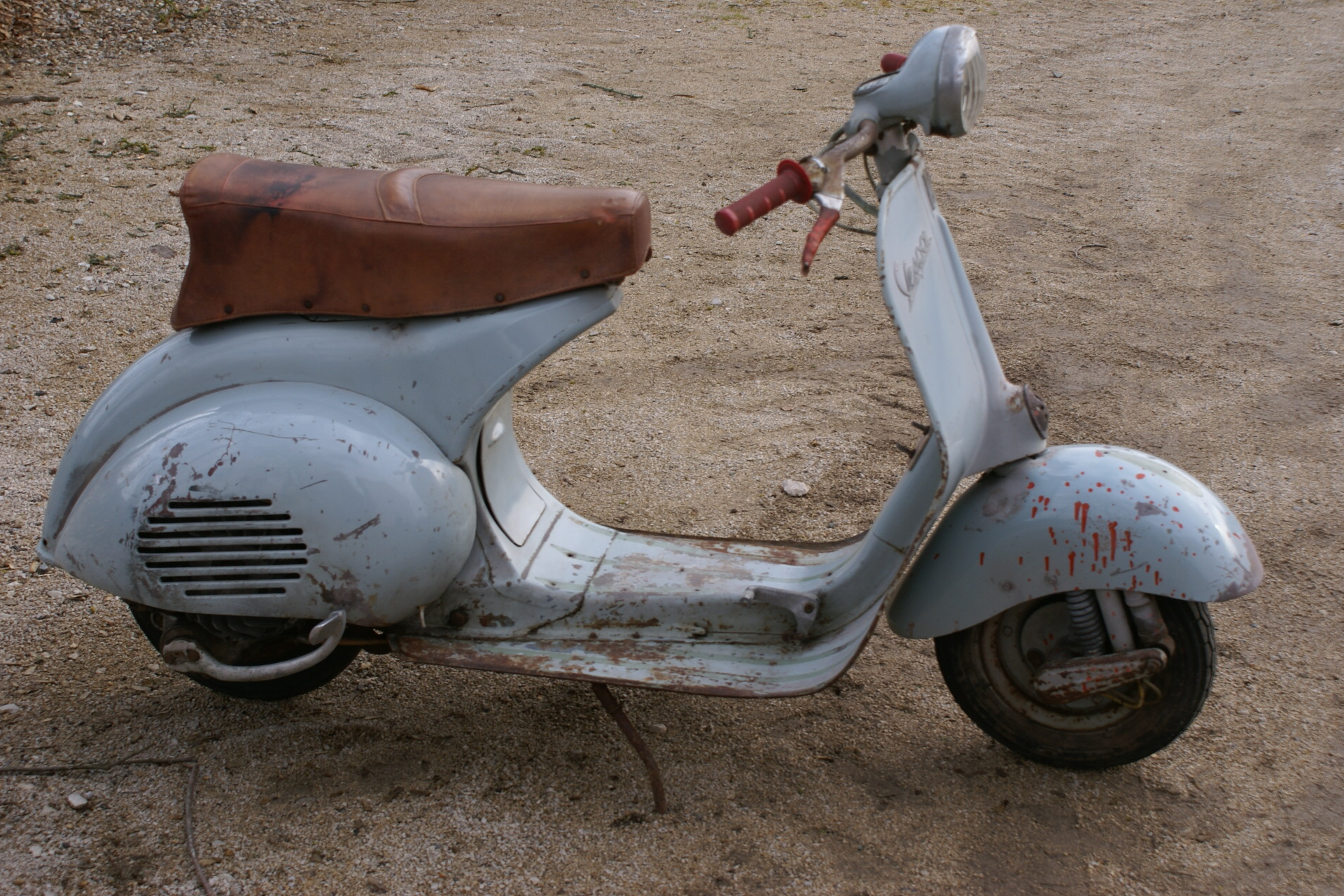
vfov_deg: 25.8
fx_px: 1960
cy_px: 448
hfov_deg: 37.9
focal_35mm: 52
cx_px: 672
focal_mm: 35
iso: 100
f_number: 7.1
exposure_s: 1/125
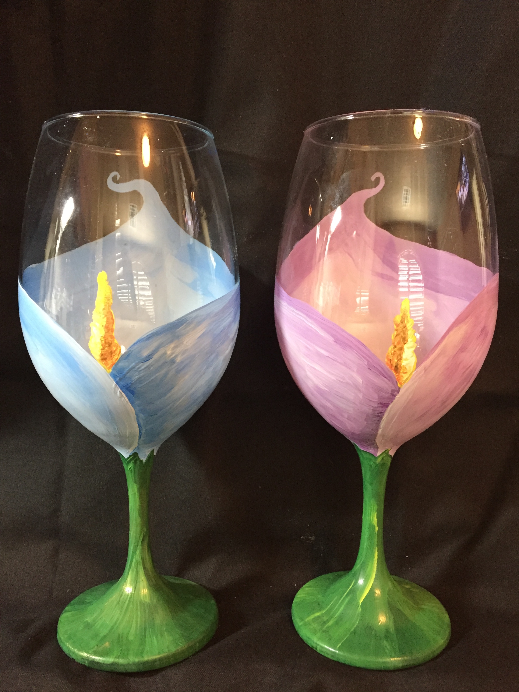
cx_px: 260
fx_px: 580
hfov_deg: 48.2
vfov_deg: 61.7
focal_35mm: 29
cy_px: 346
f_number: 2.2
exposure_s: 1/30
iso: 250
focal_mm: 4.15
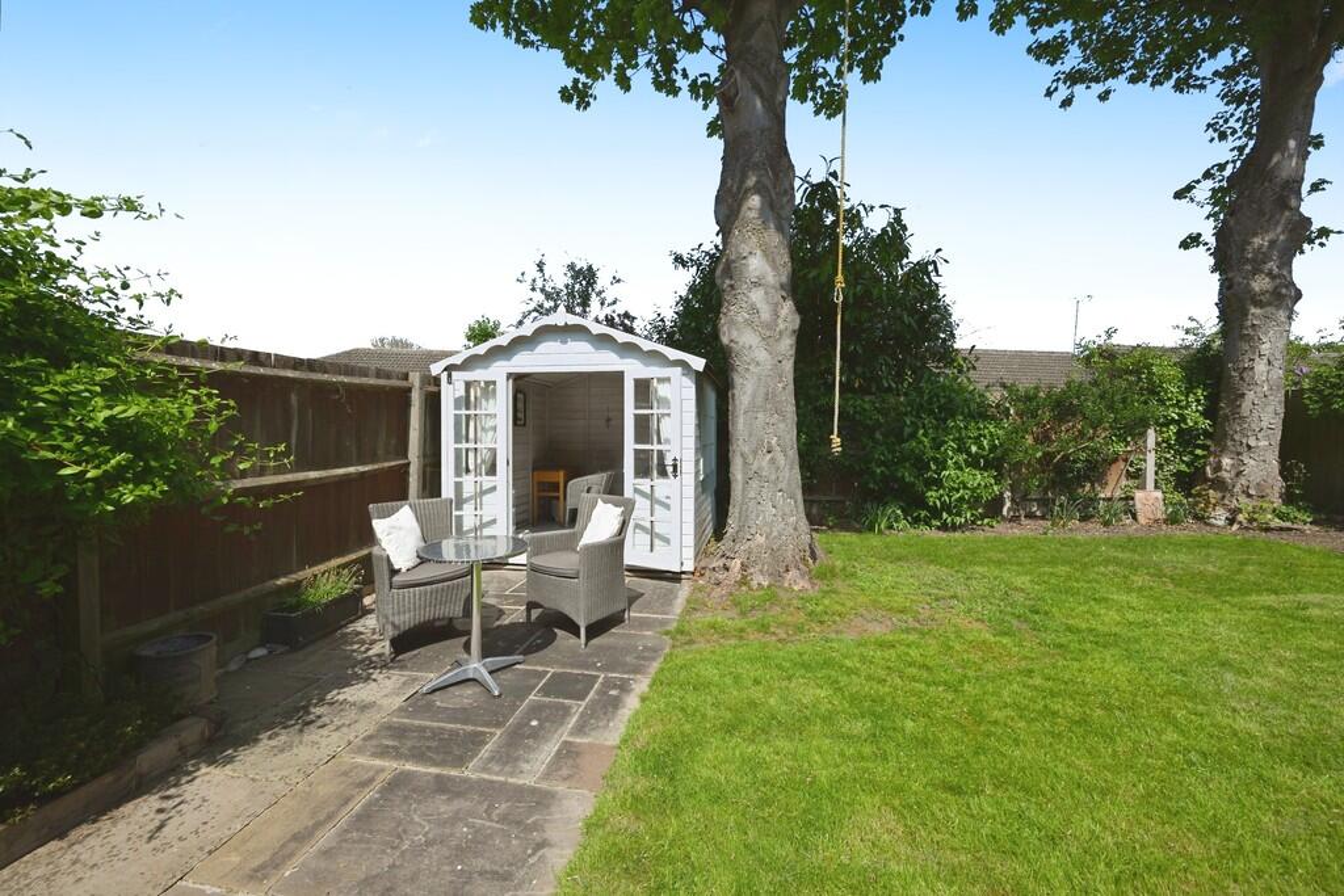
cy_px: 448
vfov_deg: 81.2
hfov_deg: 104.2
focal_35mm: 14
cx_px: 672
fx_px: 523
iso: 100
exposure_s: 1/320
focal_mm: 14
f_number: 9
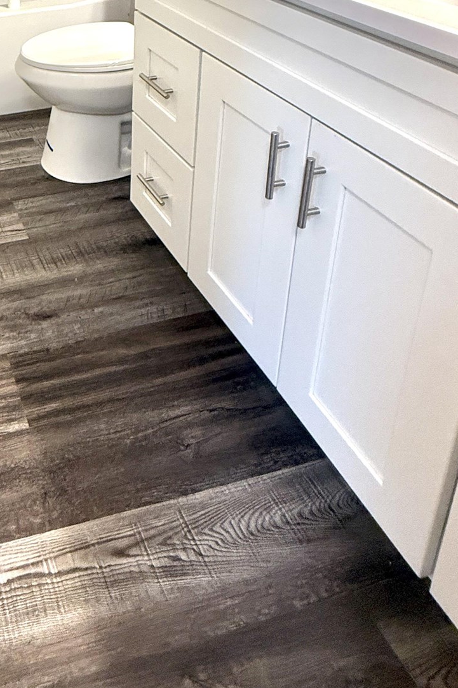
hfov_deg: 36.0
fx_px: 592
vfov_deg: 49.8
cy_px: 10
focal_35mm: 31
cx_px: -44
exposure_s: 1/120
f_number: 2.2
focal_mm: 2.22
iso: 250
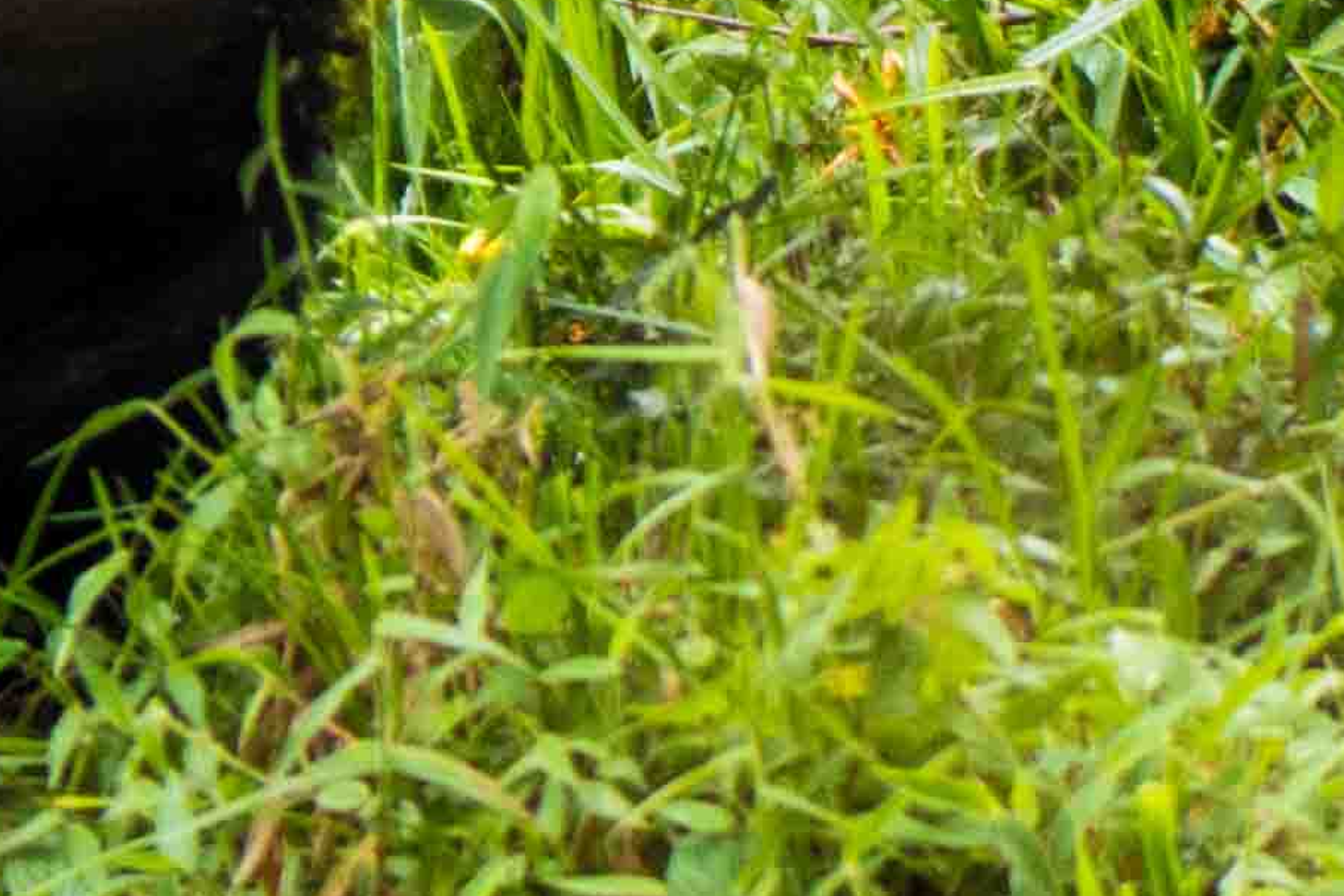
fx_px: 25945
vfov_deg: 2.0
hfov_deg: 3.0
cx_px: 893
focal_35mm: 695
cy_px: -2016
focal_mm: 70
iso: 250
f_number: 2.8
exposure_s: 1/800
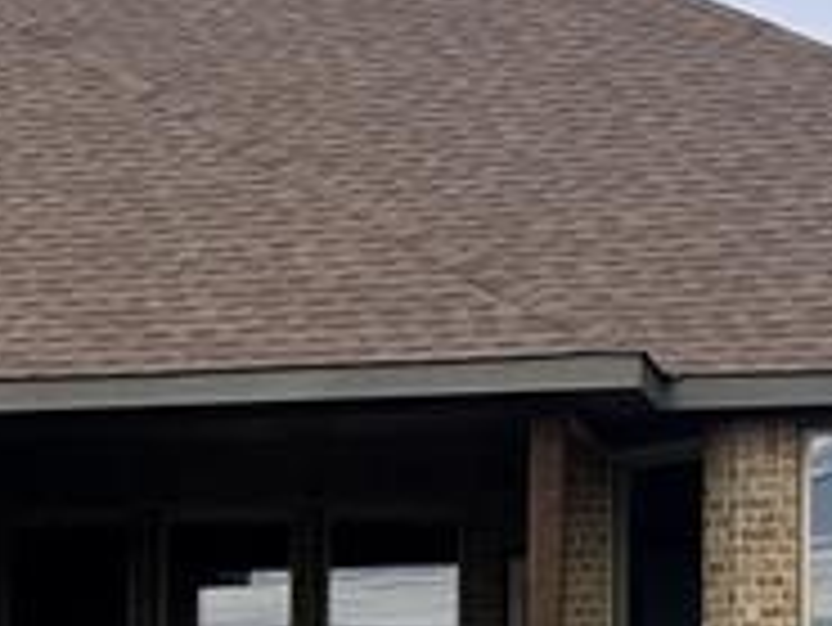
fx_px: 3463
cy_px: 707
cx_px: 0
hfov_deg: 13.5
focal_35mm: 144
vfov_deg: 10.2
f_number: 1.6
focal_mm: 5.1
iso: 50
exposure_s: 1/3623
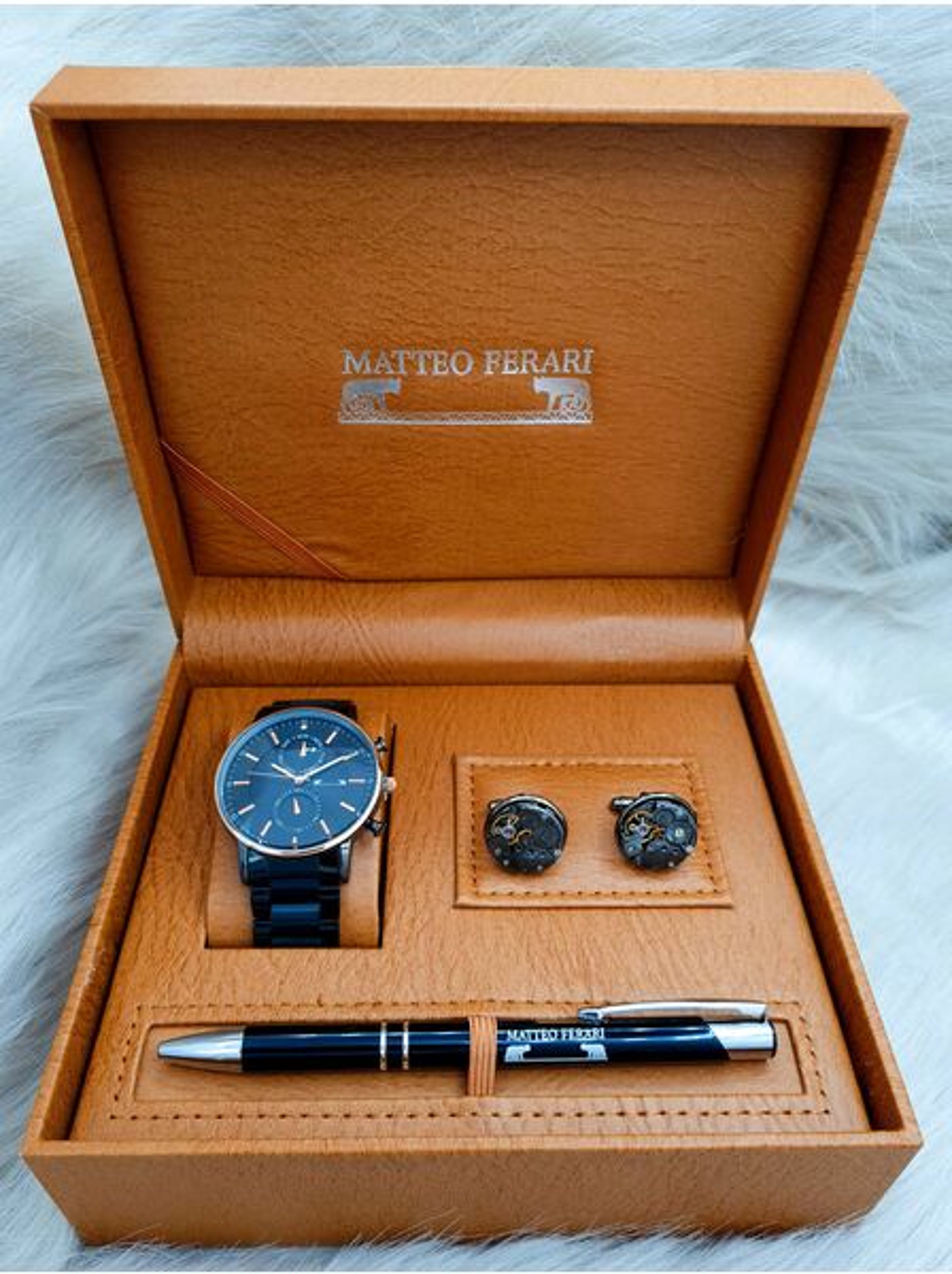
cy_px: 637
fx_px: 956
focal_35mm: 26
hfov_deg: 52.9
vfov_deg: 67.4
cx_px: 476
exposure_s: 1/430
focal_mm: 5.4
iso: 50
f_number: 1.8
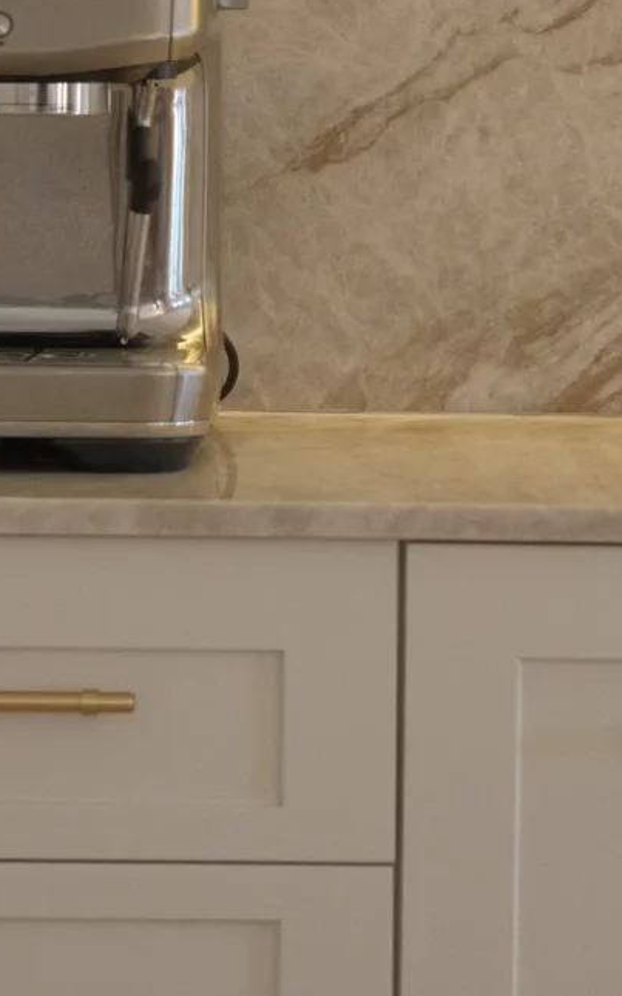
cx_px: 622
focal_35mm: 204
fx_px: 5534
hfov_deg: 6.4
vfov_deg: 10.2
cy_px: -31
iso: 800
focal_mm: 56
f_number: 4
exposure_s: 1/125
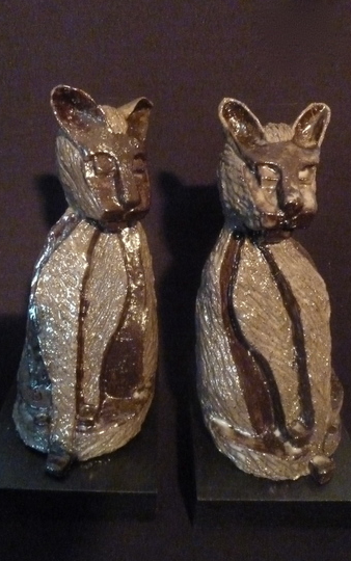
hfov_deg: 46.1
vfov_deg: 68.4
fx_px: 413
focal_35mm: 27
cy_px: 282
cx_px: 172
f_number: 3.3
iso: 1600
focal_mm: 4.1
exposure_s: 1/30
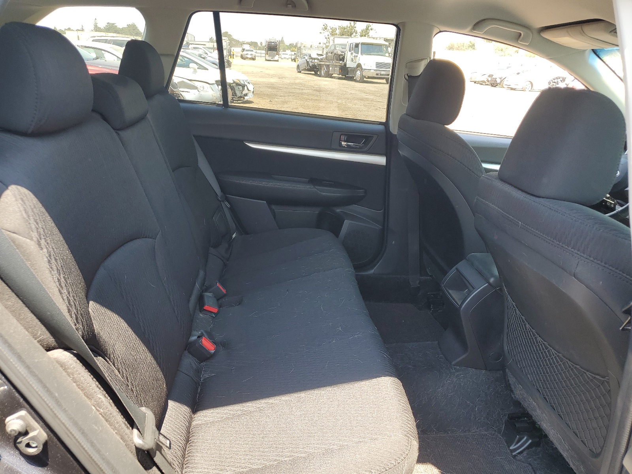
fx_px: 475
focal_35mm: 26
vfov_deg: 53.1
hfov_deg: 67.3
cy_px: 237
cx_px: 316
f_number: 1.5
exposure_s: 1/196
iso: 50
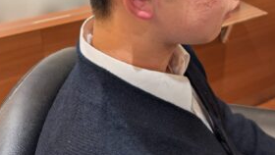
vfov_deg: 25.2
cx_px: 151
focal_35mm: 42
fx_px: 306
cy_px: -36
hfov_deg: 48.3
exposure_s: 1/100
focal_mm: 6.81
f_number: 1.85
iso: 239
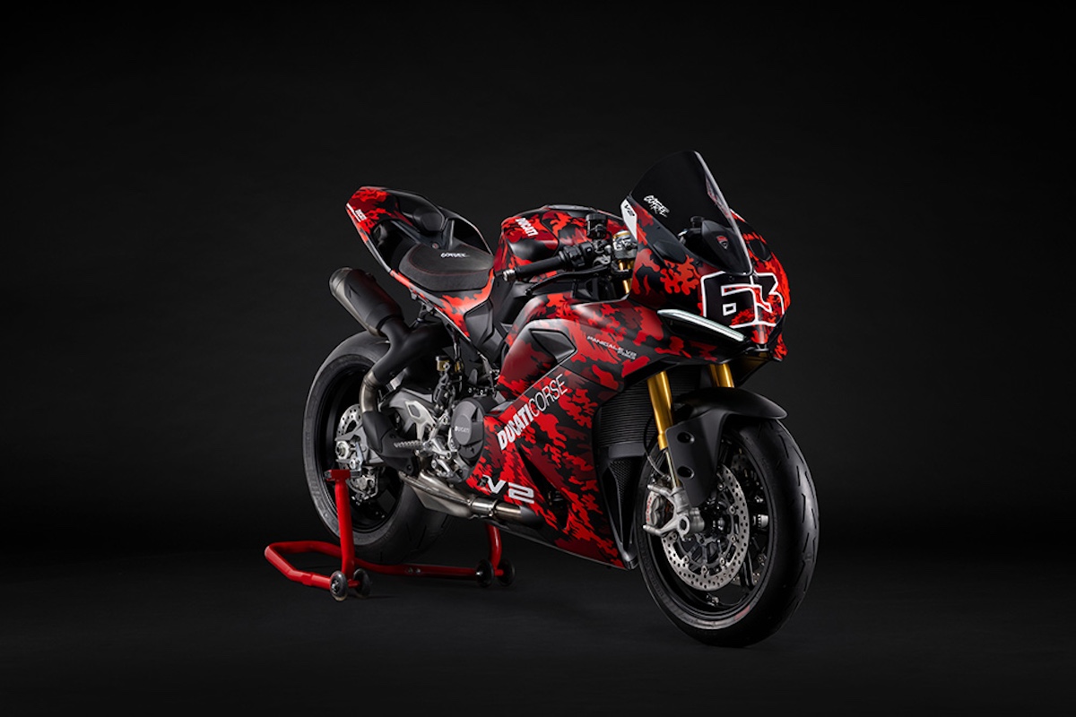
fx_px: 3138
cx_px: 538
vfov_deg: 13.0
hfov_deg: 19.5
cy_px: 358
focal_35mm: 105
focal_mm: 105
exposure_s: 1/125
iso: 100
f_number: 11
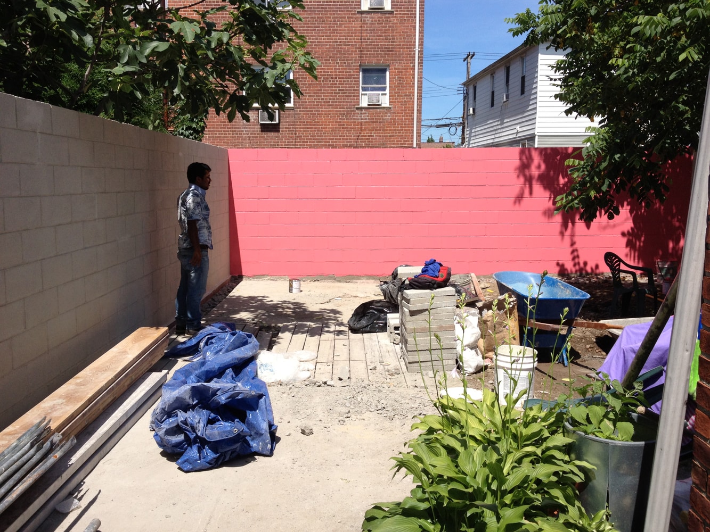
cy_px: 266
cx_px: 355
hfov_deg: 52.6
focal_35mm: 35
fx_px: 718
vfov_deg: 40.7
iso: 64
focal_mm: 4.28
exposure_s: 1/1577
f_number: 2.4
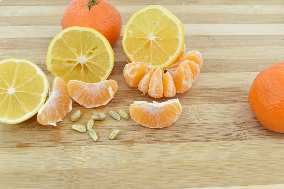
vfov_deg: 33.0
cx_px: 142
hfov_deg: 47.9
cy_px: 94
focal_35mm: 40
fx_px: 319
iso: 100
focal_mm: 27
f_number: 9
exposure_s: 1/80
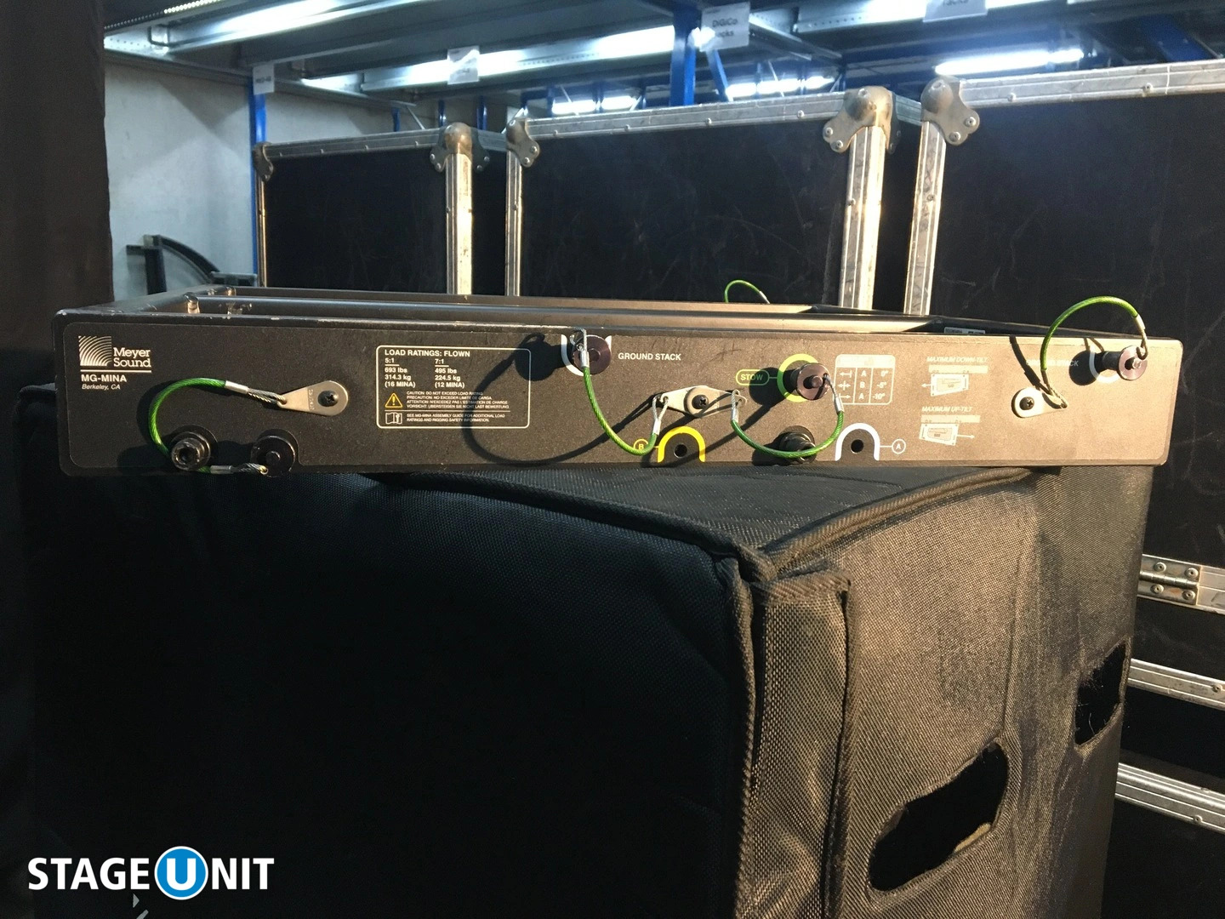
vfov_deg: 48.2
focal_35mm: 29
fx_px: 1026
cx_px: 612
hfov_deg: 61.7
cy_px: 460
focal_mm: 4.15
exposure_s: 1/33
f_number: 2.2
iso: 250
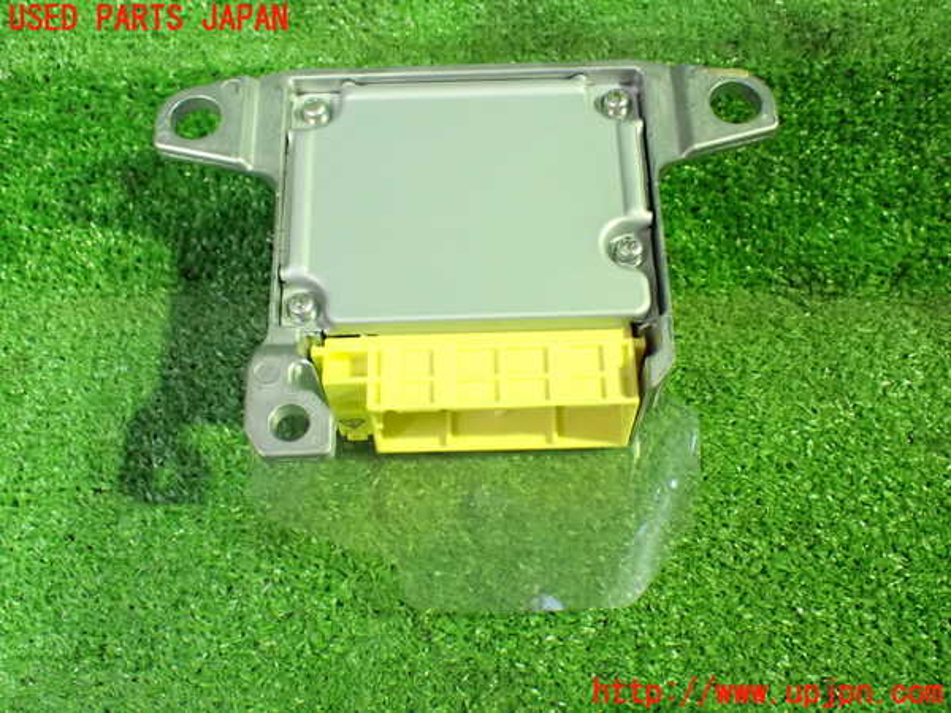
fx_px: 1126
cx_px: 476
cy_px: 356
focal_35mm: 41
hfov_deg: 45.8
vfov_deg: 35.1
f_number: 2.8
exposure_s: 1/40
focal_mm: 7.31
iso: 1250
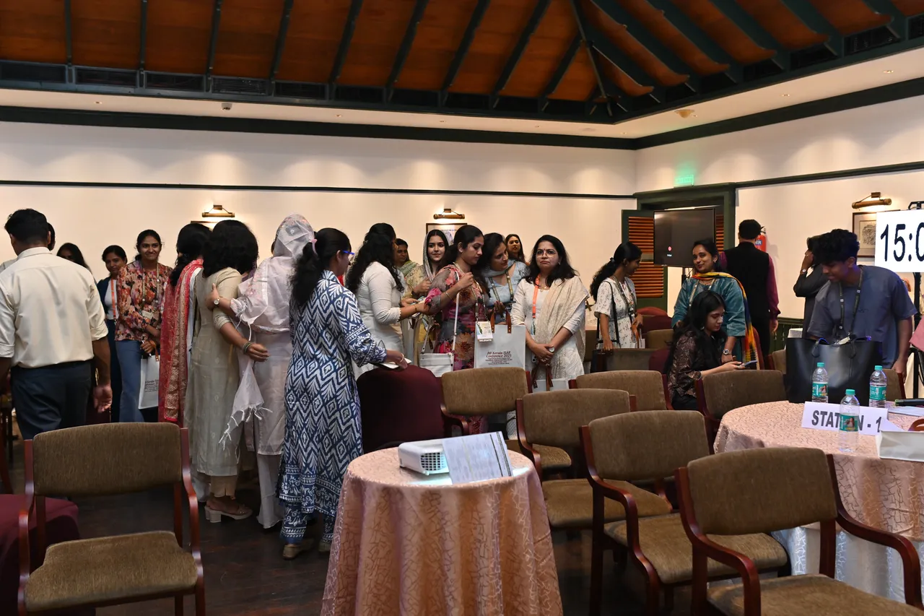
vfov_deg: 37.8
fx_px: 898
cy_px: 308
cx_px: 462
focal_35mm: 35
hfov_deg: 54.4
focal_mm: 35
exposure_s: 1/60
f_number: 4
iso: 1250
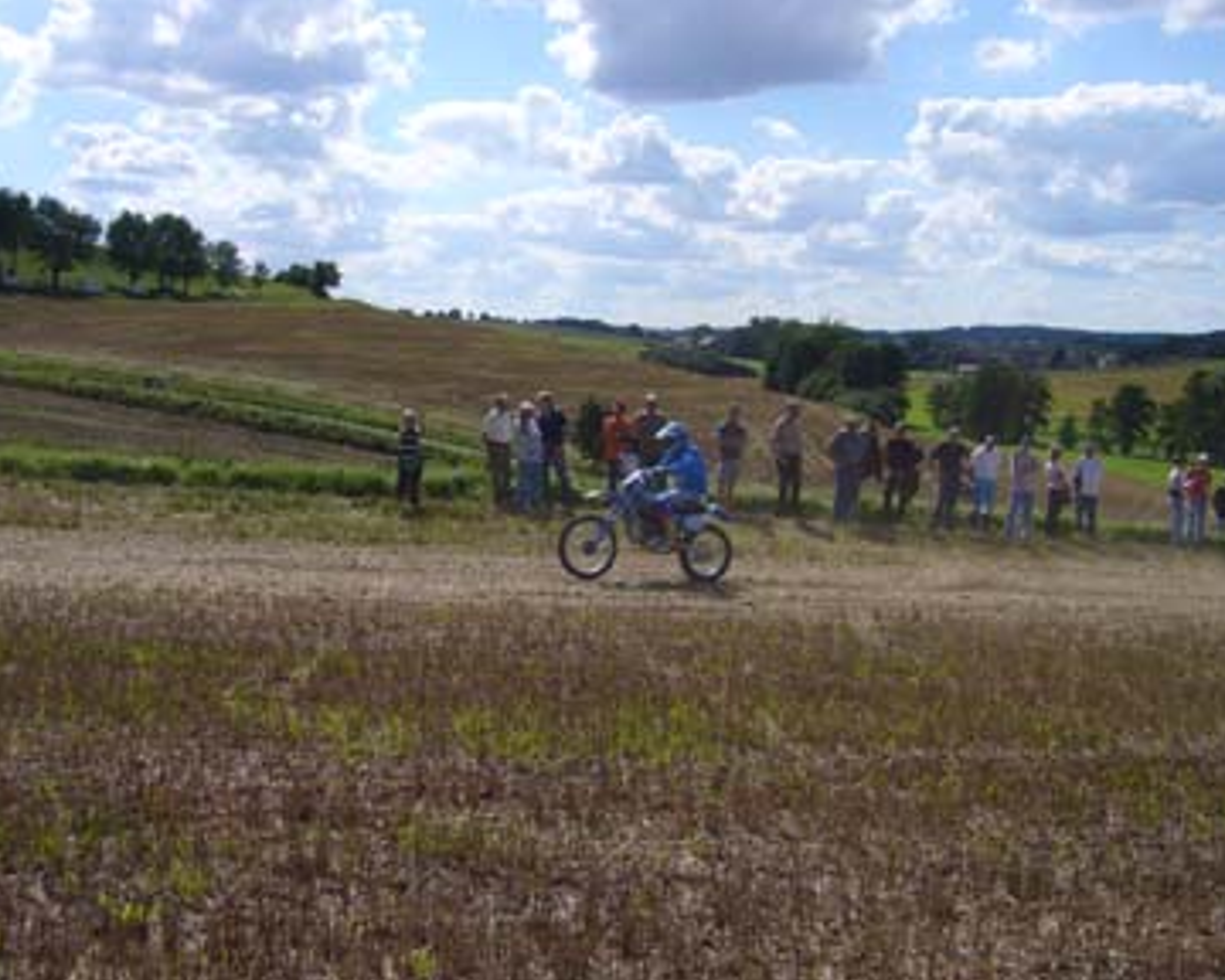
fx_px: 1378
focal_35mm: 38
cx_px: 589
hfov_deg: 47.9
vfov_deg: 39.2
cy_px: 480
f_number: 5.6
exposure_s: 1/1000
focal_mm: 5.8
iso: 100
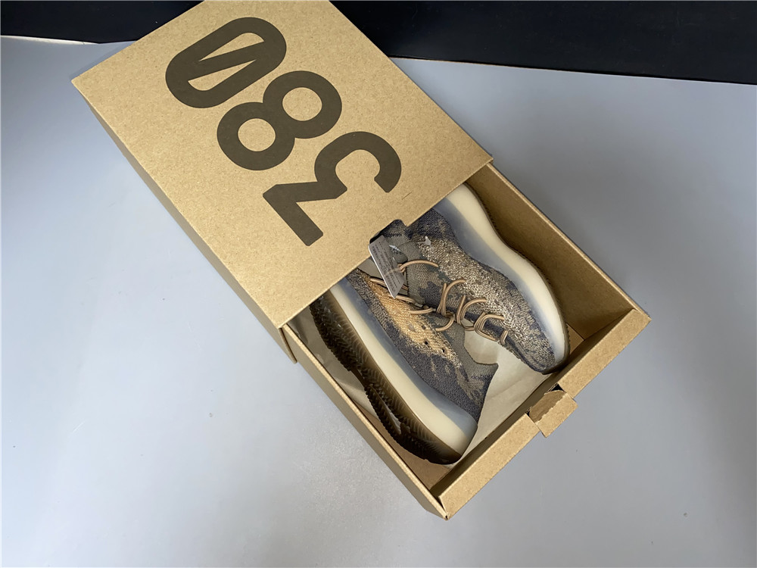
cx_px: 378
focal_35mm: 26
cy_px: 284
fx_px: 569
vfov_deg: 53.1
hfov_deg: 67.3
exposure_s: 1/17
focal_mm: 4.25
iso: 80
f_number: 1.8
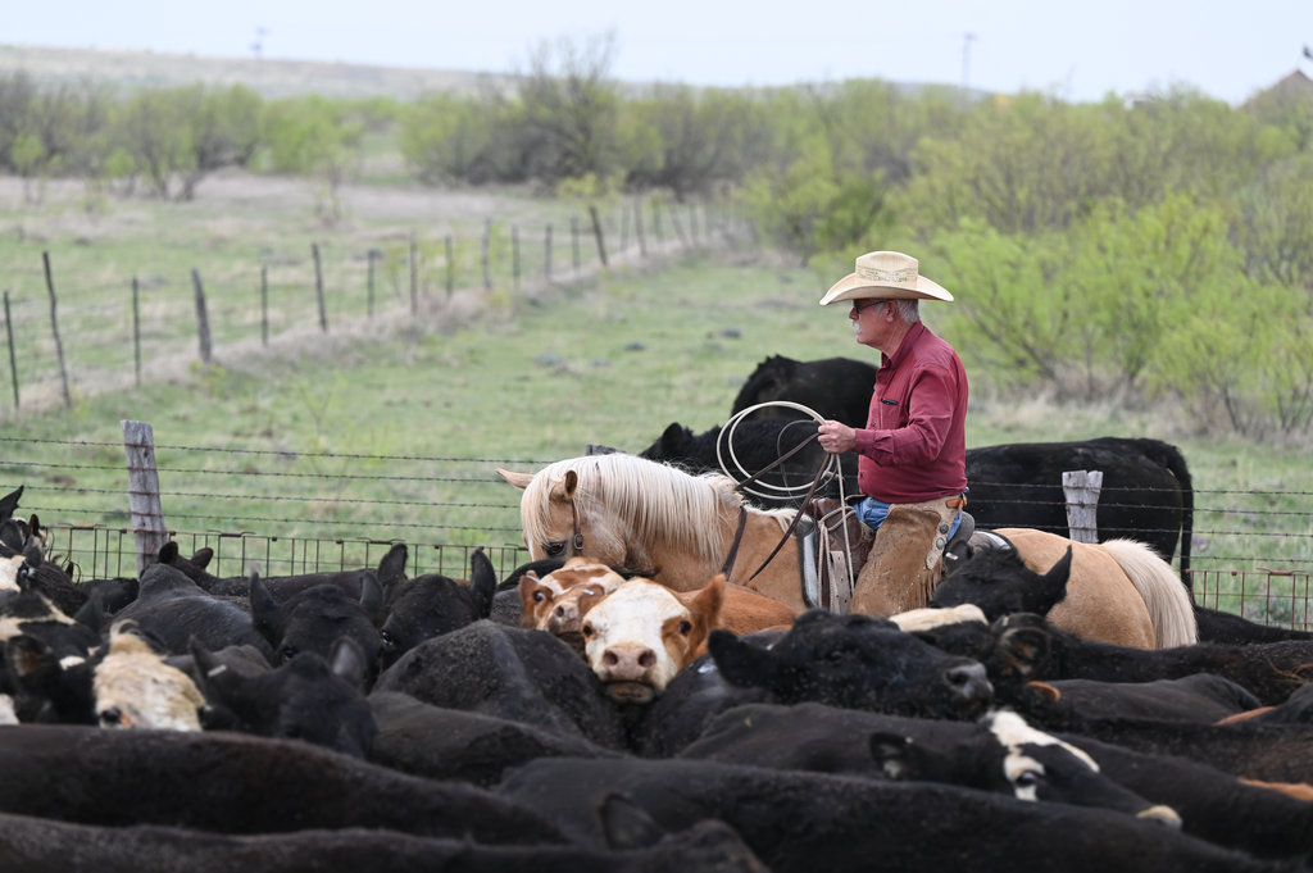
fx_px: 5831
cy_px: 436
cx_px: 656
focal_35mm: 160
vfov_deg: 8.6
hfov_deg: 12.8
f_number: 5
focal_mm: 160
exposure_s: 1/500
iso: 200
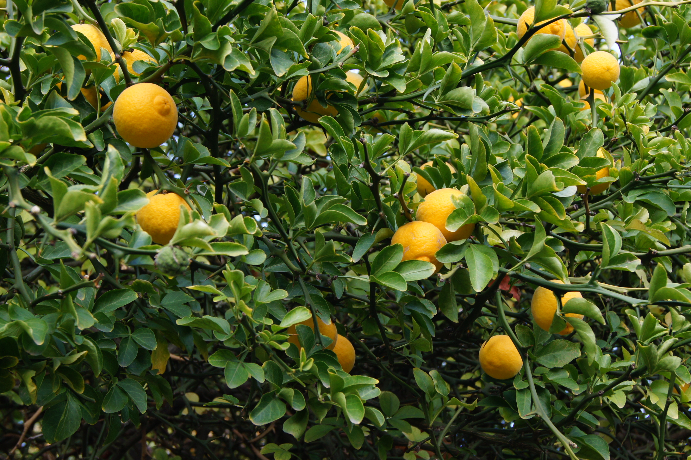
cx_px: 346
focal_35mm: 74
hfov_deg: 27.4
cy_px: 230
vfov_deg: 18.4
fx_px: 1419
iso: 200
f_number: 5.6
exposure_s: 1/80
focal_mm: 35
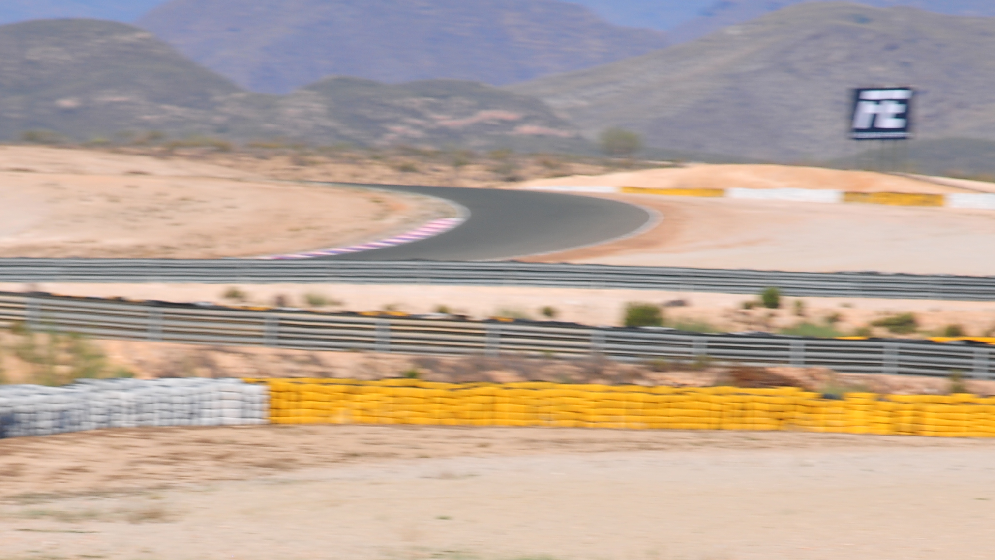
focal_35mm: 499
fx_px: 13166
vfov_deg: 2.4
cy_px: 497
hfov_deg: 4.3
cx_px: 395
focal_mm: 200
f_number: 10
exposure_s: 1/200
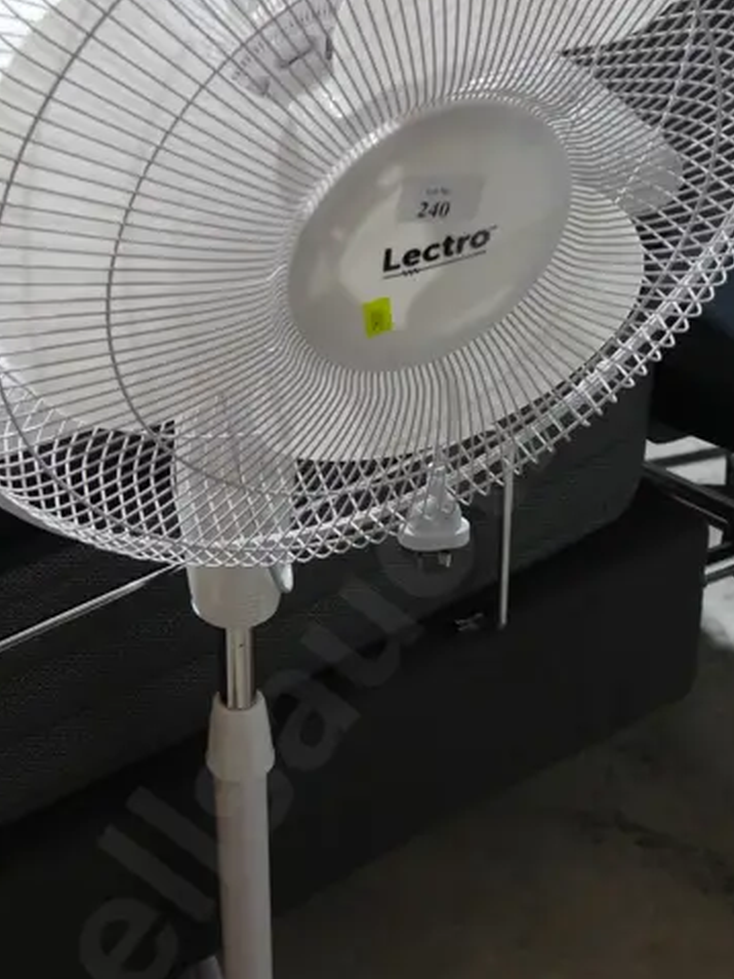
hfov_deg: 20.2
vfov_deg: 26.6
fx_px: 2063
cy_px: 618
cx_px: 372
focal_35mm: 73
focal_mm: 17
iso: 400
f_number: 4
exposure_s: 1/60
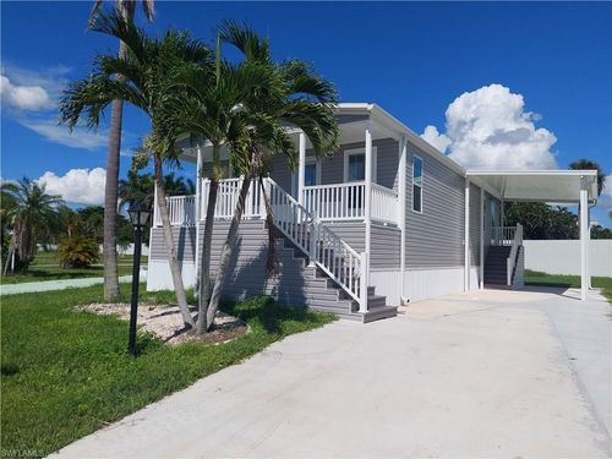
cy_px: 230
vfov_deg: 56.8
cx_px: 306
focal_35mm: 24
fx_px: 424
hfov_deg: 71.6
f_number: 1.8
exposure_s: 1/4490
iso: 40
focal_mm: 5.23
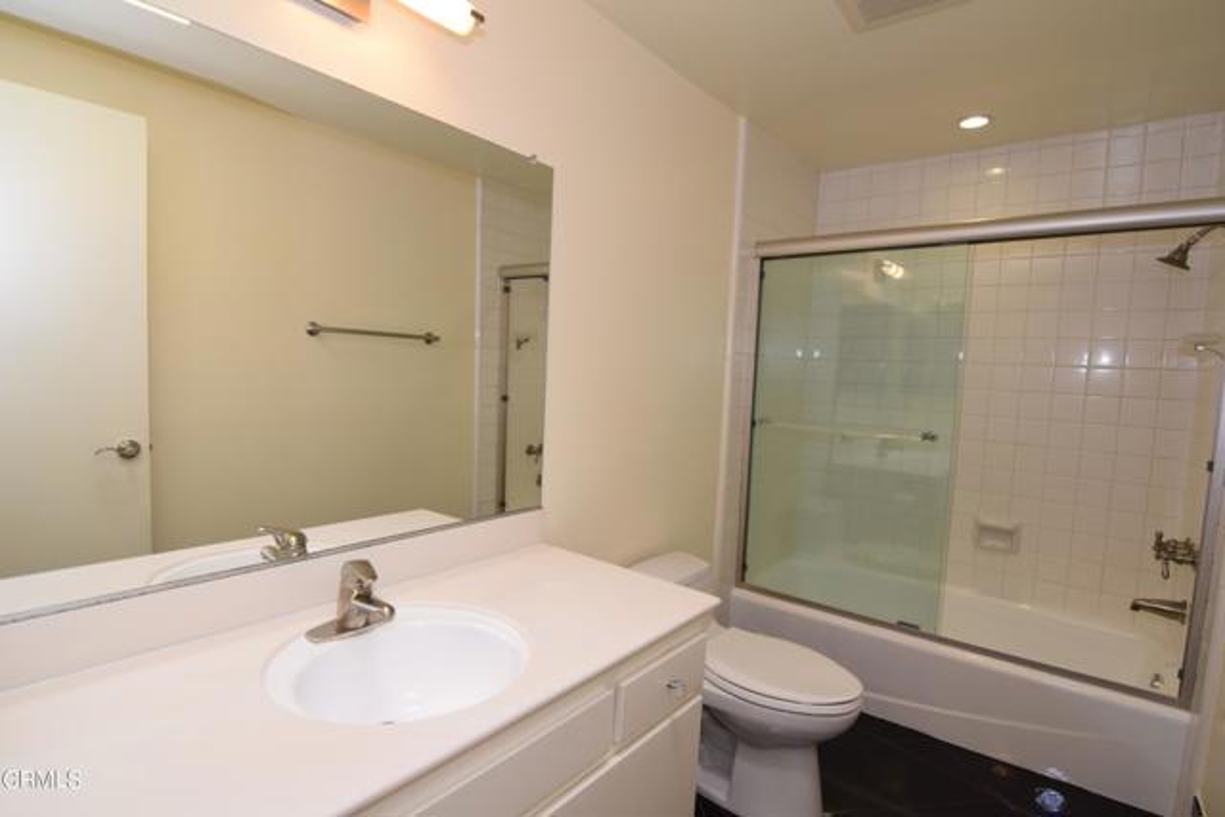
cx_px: 612
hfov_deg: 90.0
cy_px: 408
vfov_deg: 67.4
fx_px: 613
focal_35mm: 18
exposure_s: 1/125
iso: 800
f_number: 5.6
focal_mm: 12
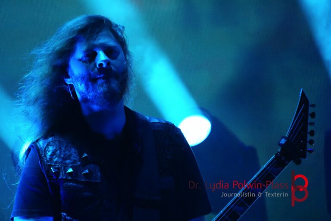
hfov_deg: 6.7
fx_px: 2827
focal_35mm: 308
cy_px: 110
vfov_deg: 4.5
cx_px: 166
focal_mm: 205
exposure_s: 1/320
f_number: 6.3
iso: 5000
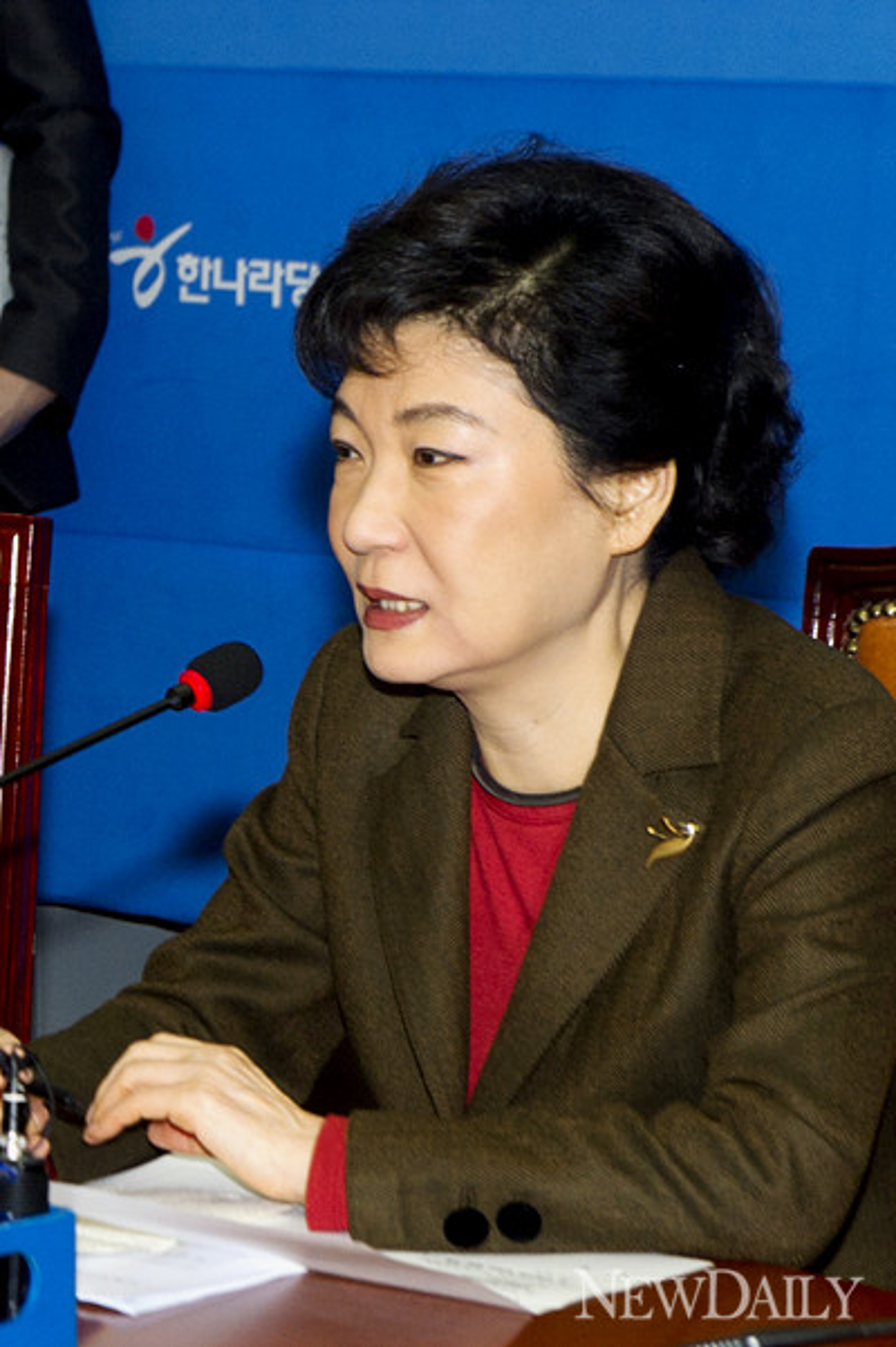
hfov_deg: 19.4
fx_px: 2616
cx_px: 448
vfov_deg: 28.9
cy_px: 674
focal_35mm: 70
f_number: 8
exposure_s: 1/60
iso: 400
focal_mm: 70
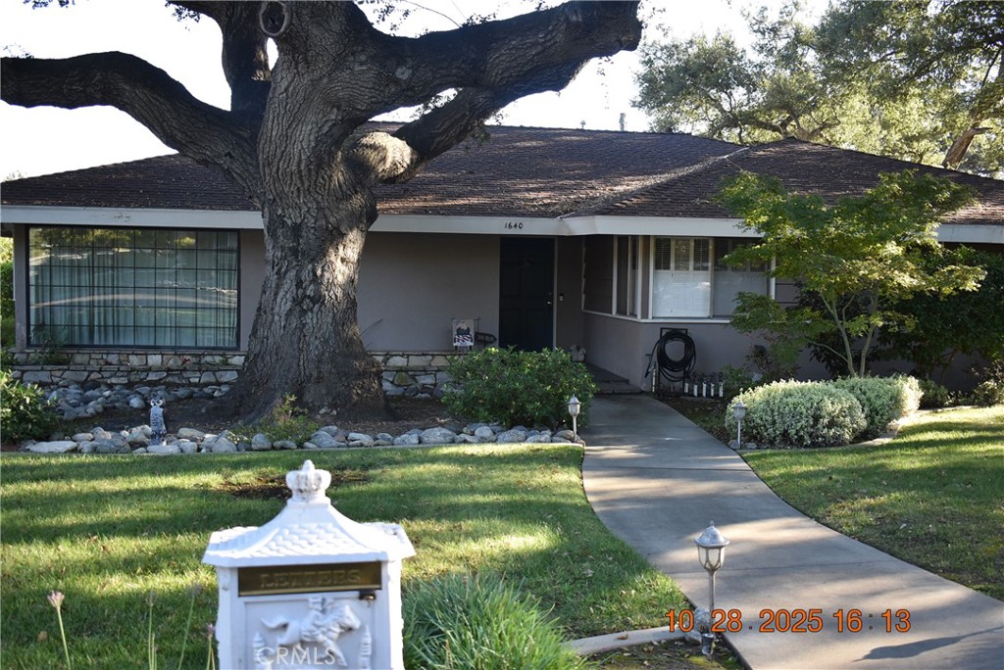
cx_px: 502
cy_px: 335
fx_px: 1046
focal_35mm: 38
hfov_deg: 51.3
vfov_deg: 35.5
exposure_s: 1/250
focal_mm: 25
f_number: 4
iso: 450
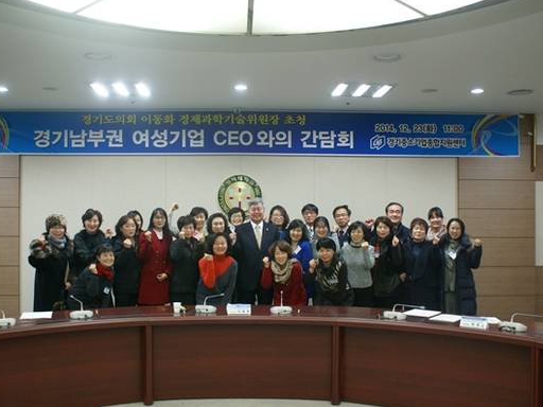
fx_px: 565
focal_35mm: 36
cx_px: 248
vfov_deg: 39.7
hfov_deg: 51.3
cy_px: 202
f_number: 4
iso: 250
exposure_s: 1/40
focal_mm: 22
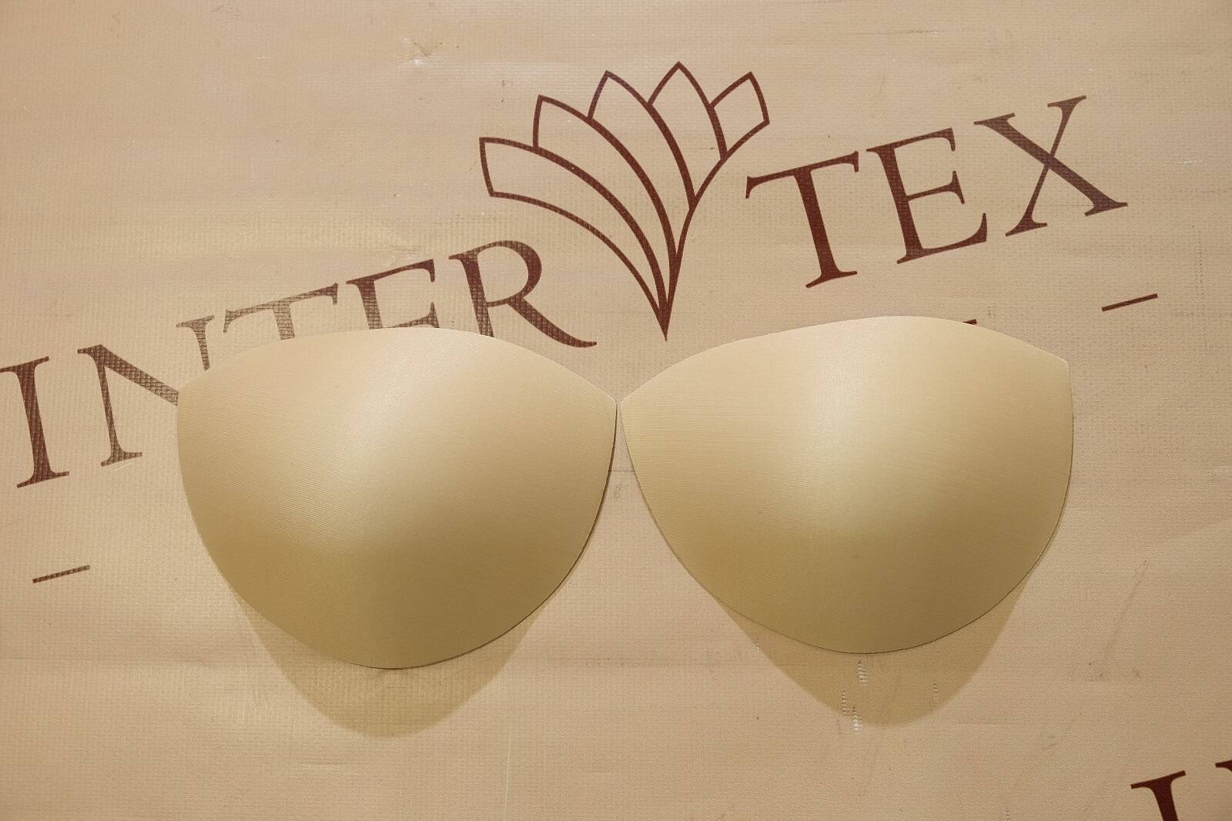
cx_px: 616
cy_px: 410
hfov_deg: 45.4
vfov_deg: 31.2
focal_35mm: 43
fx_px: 1471
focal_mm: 28.9
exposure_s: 1/150
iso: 200
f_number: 4.5
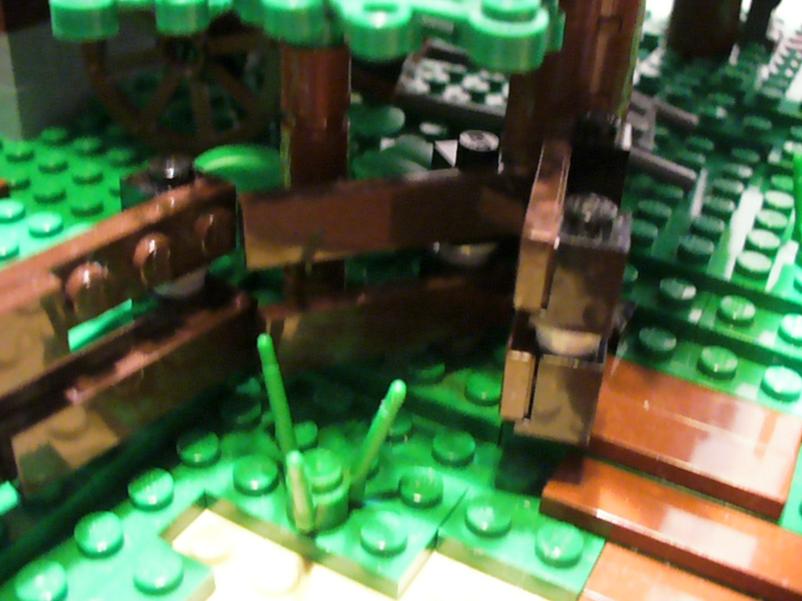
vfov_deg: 38.7
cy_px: 300
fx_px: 857
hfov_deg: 50.1
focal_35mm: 37
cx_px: 401
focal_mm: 6.1
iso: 1600
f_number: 2.8
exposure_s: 1/13
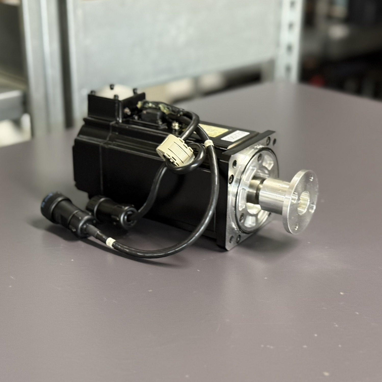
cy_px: 187
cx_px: 135
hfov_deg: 29.4
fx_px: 724
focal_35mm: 58
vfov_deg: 29.6
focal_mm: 6.76
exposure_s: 1/33
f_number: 1.78
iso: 250
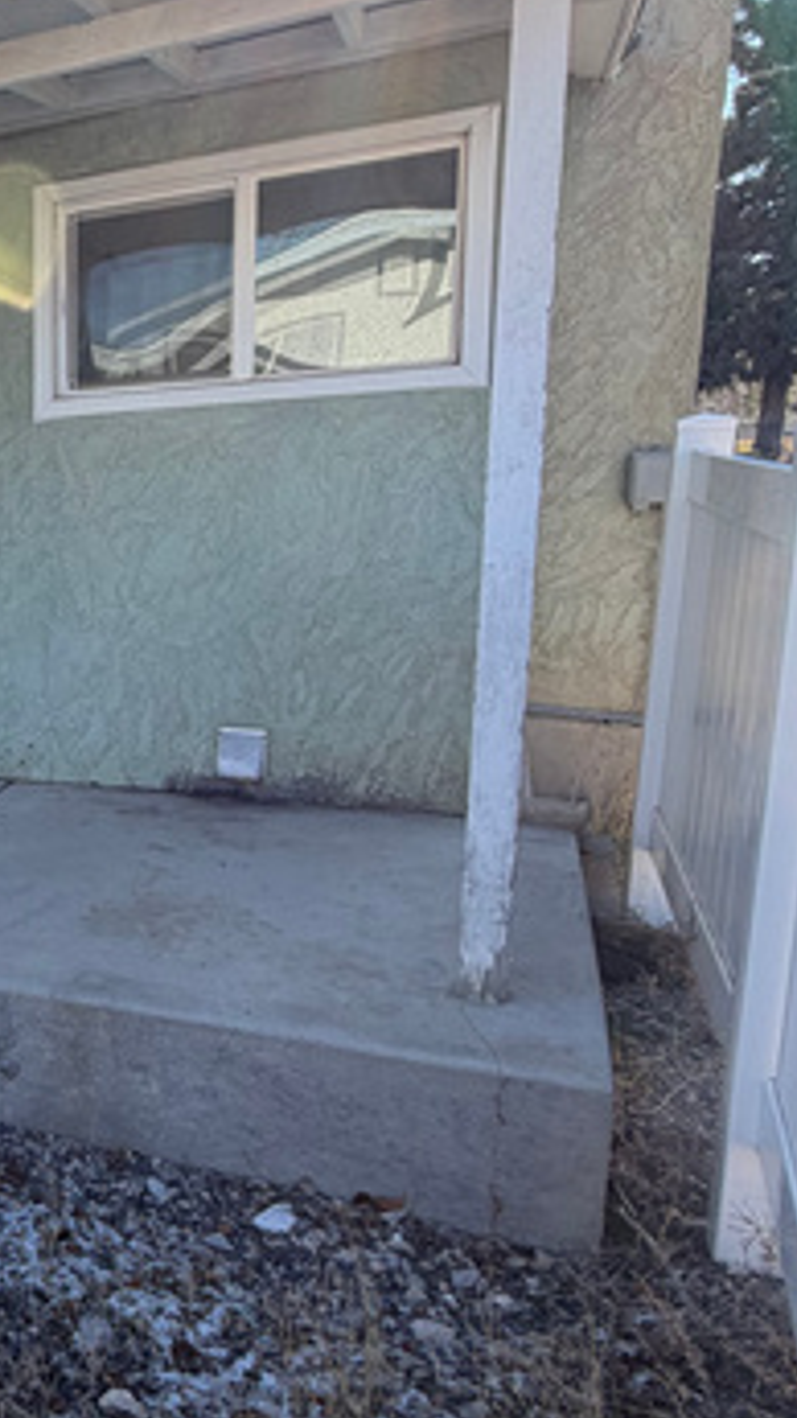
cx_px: -320
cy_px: 732
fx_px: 1278
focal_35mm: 34
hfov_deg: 27.1
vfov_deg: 58.0
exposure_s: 1/233
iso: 40
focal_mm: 2.22
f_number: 2.2
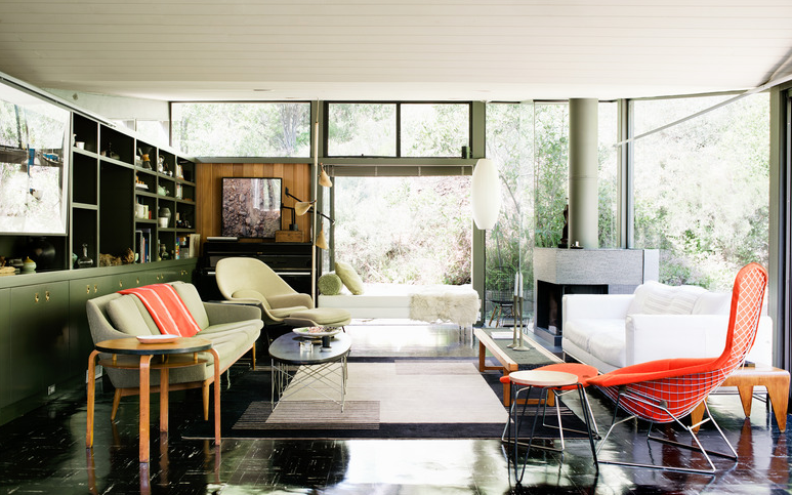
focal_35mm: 36
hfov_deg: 54.0
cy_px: 248
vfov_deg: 35.3
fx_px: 777
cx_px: 397
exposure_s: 1/13
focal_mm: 35
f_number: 7.1
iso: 200
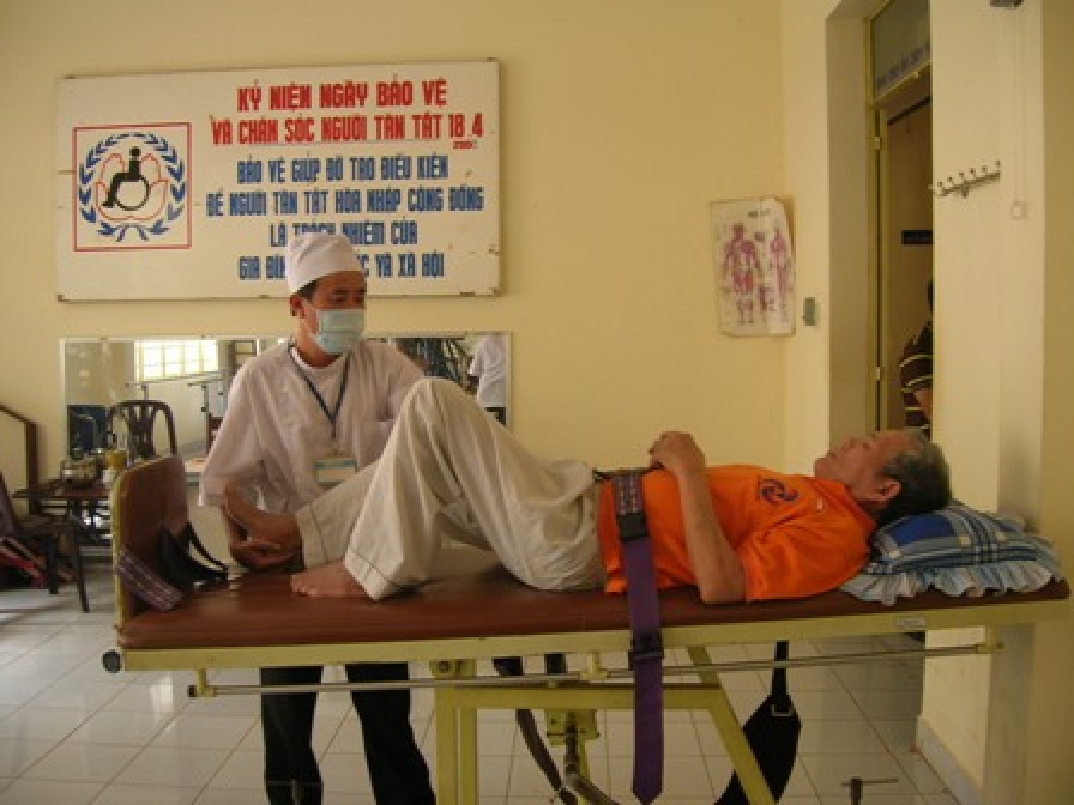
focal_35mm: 34
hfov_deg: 54.0
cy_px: 402
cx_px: 537
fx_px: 1055
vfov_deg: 41.8
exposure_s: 1/15.2
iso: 50
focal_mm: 5.7
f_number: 2.9
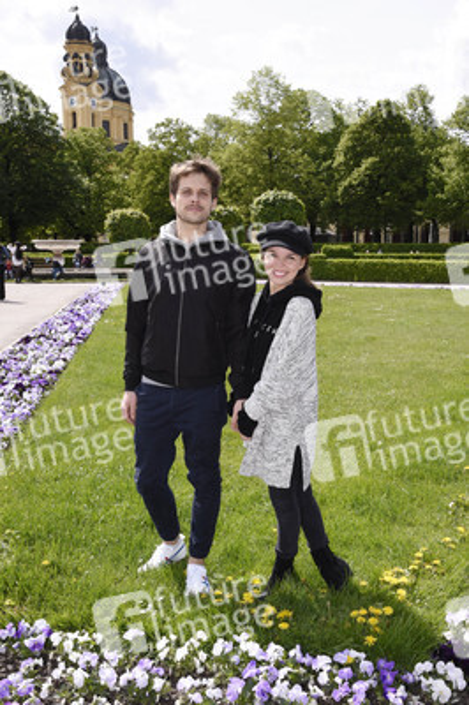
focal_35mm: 34
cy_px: 352
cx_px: 234
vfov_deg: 55.8
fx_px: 666
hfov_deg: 38.8
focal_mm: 34
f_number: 11
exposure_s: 1/160
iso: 200
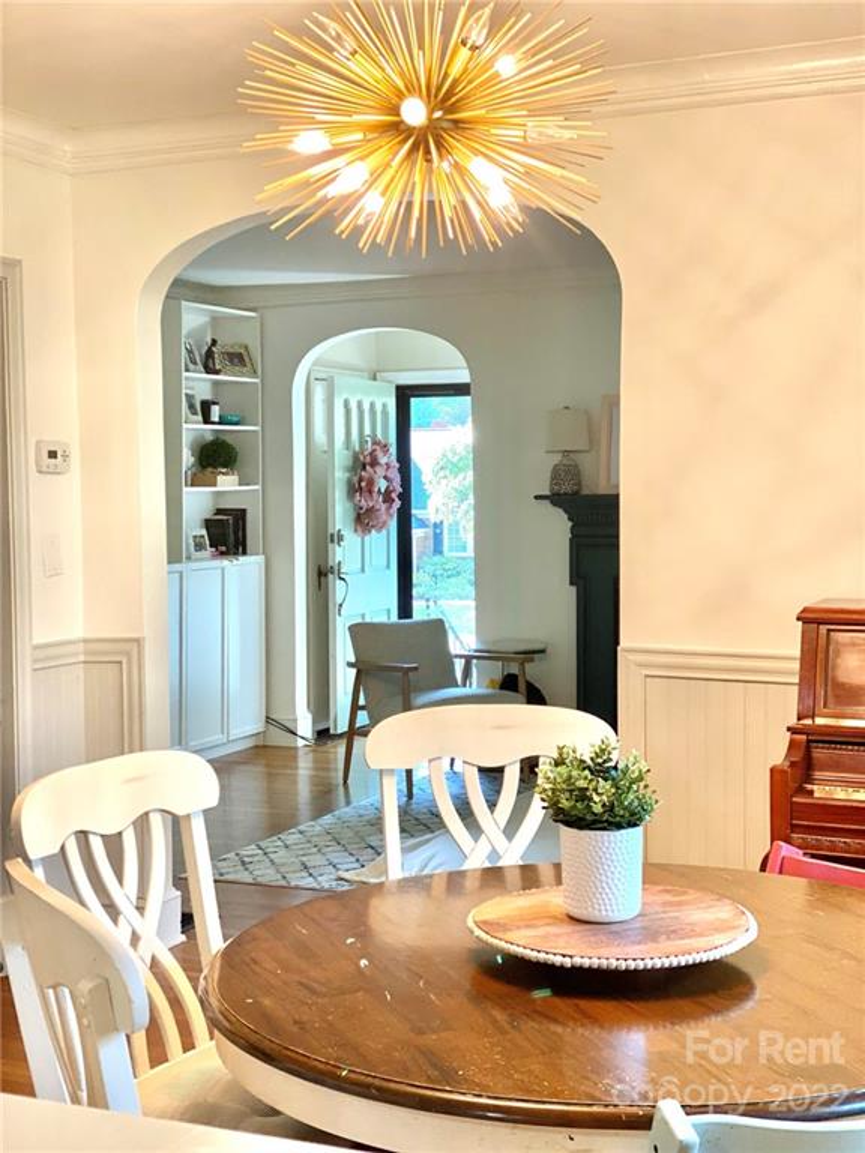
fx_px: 1733
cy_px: 576
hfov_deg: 28.0
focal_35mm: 52
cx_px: 432
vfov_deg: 36.8
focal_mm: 6
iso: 160
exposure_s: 1/60
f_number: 2
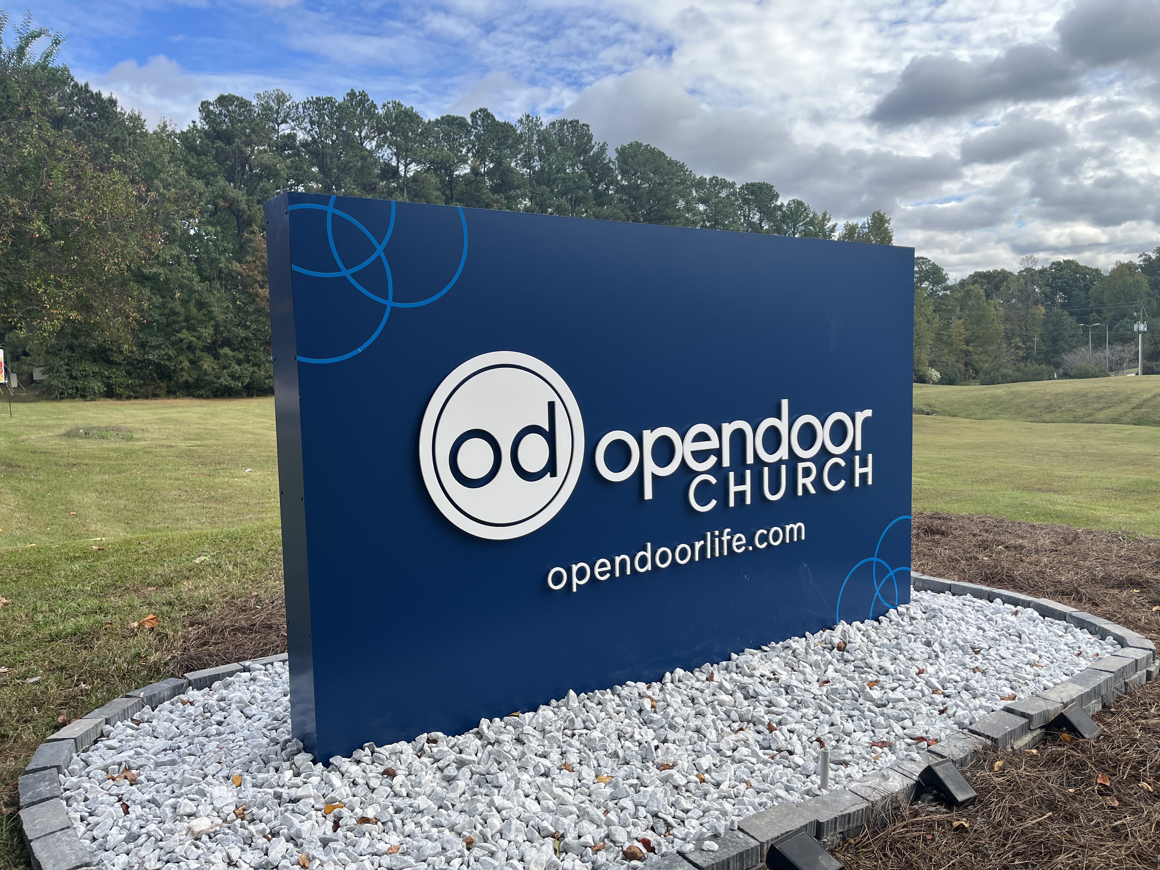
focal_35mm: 26
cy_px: 435
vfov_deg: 53.1
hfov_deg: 67.3
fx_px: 871
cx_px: 580
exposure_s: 1/1252
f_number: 1.6
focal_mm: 5.1
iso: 50
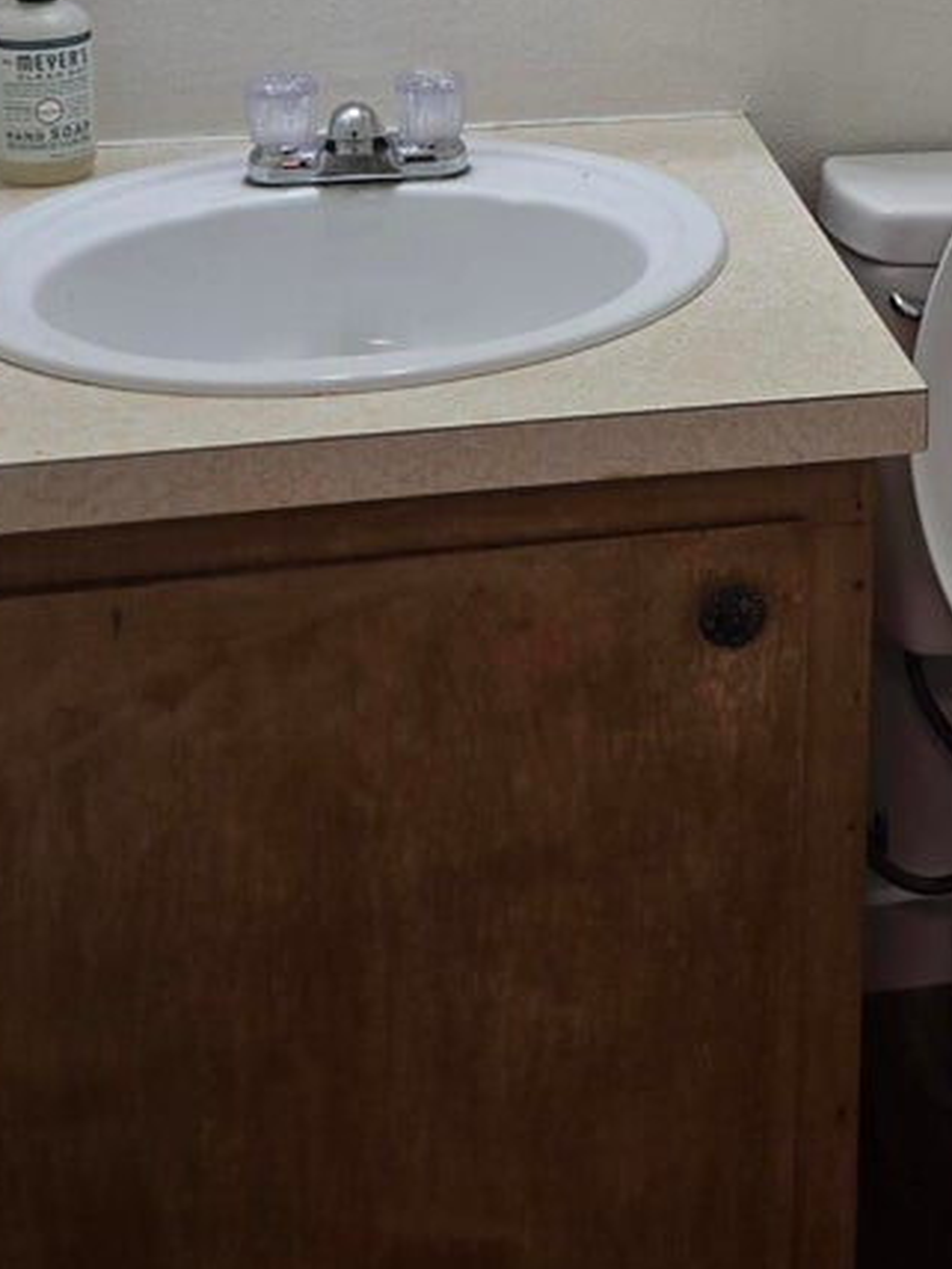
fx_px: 2017
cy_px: 0
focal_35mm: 55
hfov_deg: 25.7
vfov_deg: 32.2
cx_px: 857
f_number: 1.8
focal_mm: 5.4
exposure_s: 1/120
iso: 32
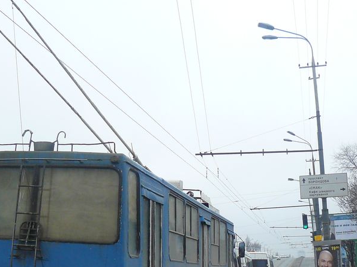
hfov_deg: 31.2
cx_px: 151
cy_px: 172
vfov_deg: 23.6
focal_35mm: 62
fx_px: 639
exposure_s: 1/250
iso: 200
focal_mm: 6
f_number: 2.8
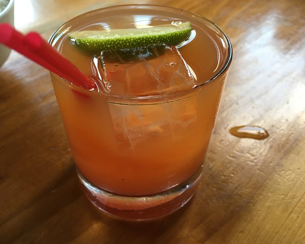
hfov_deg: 57.1
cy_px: 120
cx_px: 141
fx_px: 280
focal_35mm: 31
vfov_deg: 47.1
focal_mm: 4.15
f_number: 2.2
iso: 64
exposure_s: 1/30
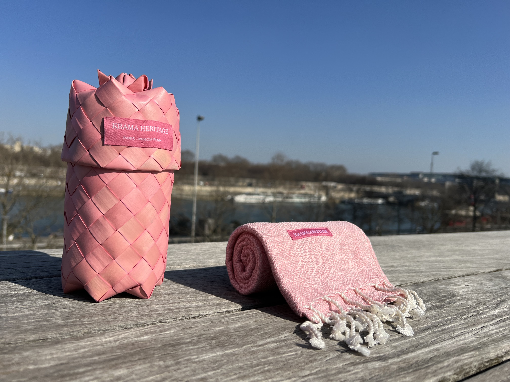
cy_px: 191
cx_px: 255
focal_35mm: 26
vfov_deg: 53.1
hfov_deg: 67.3
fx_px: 383
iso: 50
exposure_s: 1/7463
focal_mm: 5.7
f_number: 1.5
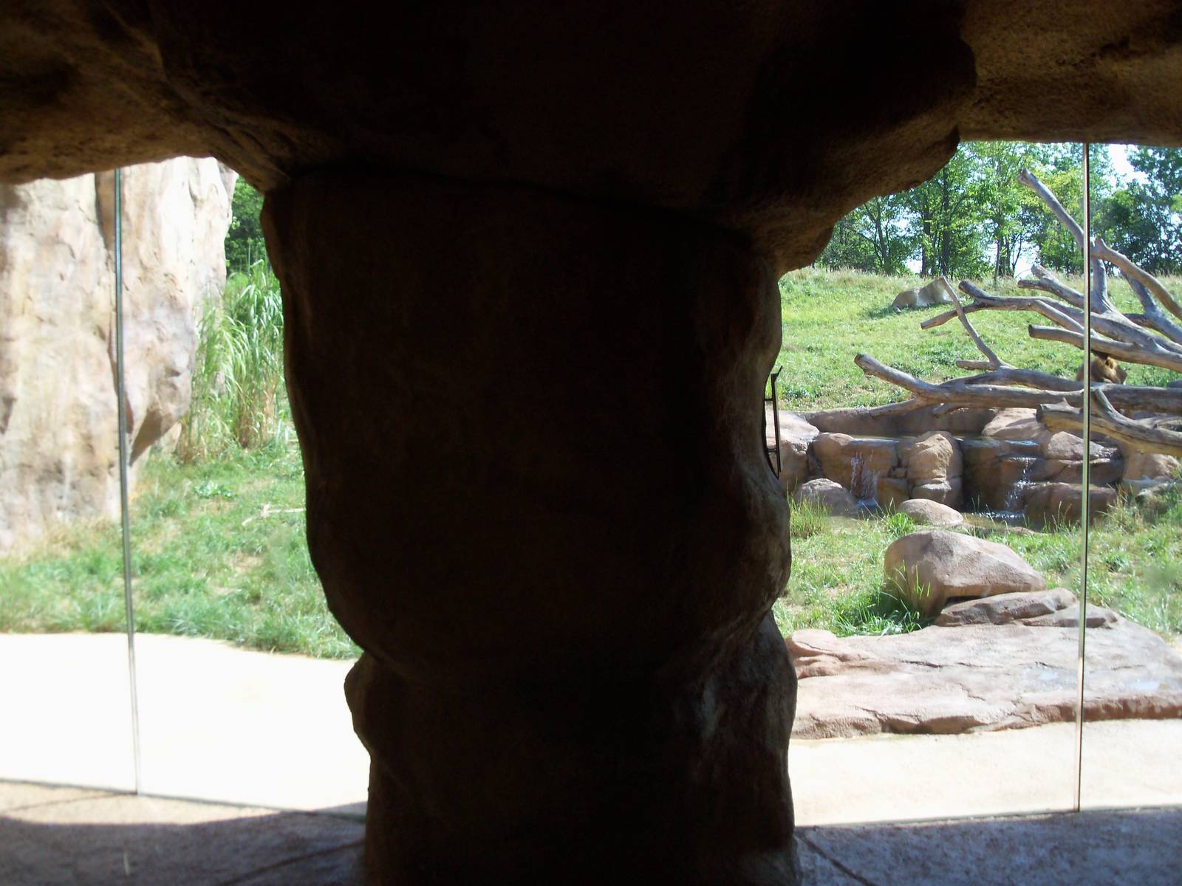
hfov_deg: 52.6
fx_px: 1195
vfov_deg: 40.7
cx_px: 591
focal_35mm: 35
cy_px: 443
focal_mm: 6.3
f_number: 3
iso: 64
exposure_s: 1/250
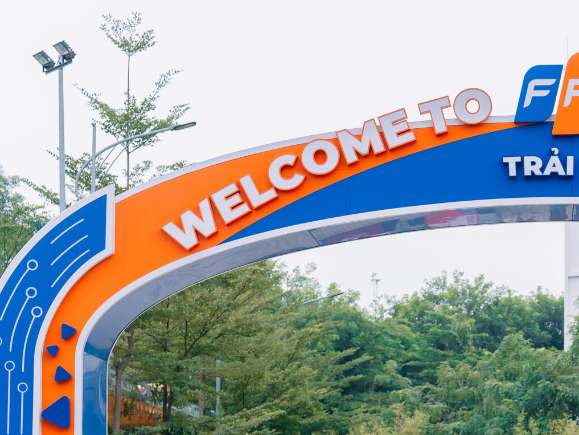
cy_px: 352
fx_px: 2309
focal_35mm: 138
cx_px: 486
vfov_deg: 10.7
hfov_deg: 14.2
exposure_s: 1/160
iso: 250
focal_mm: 57
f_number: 4
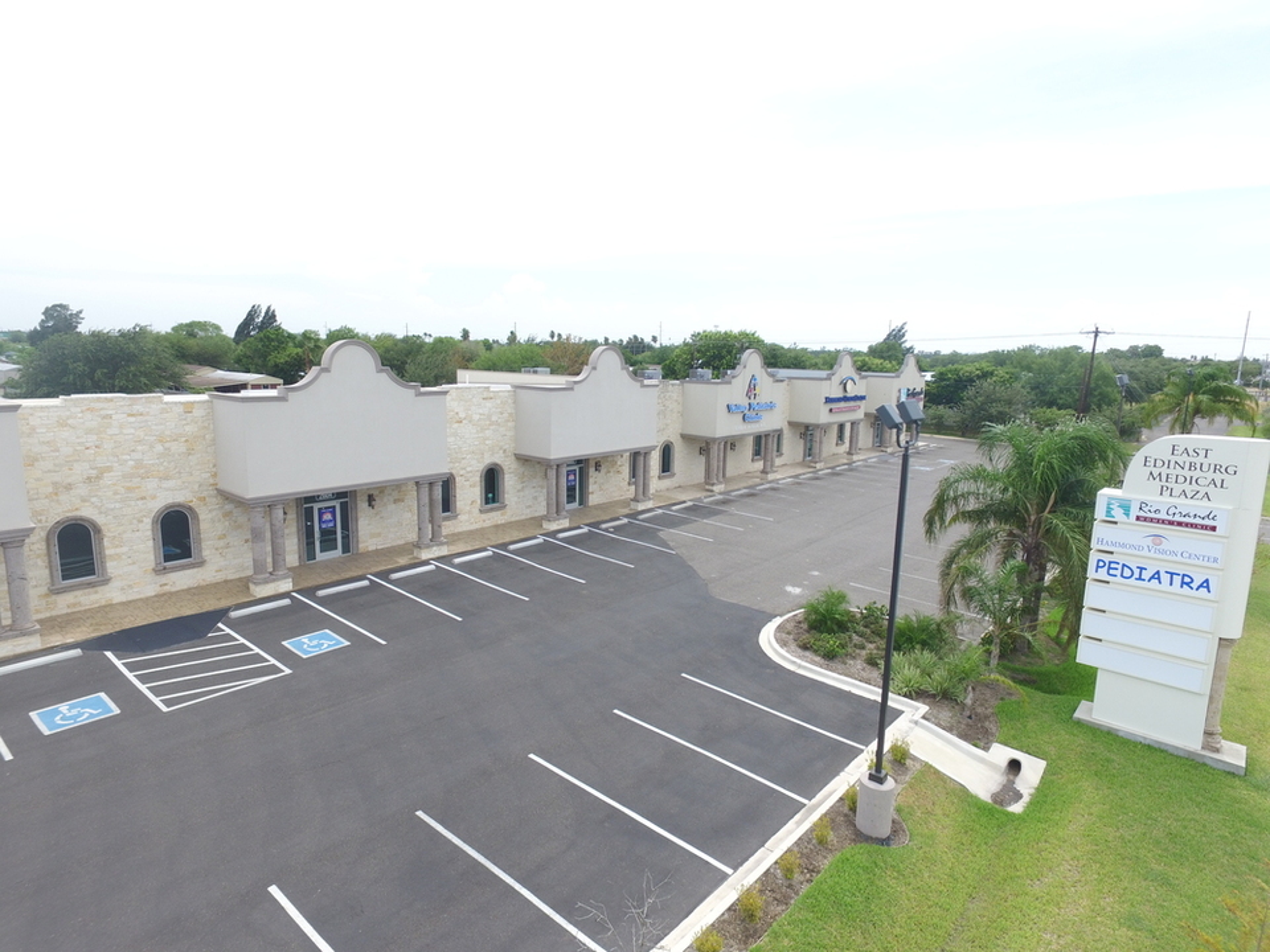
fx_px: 734
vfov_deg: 66.0
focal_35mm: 20
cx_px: 635
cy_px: 476
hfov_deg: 81.7
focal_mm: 3.61
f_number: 2.8
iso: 100
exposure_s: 1/488
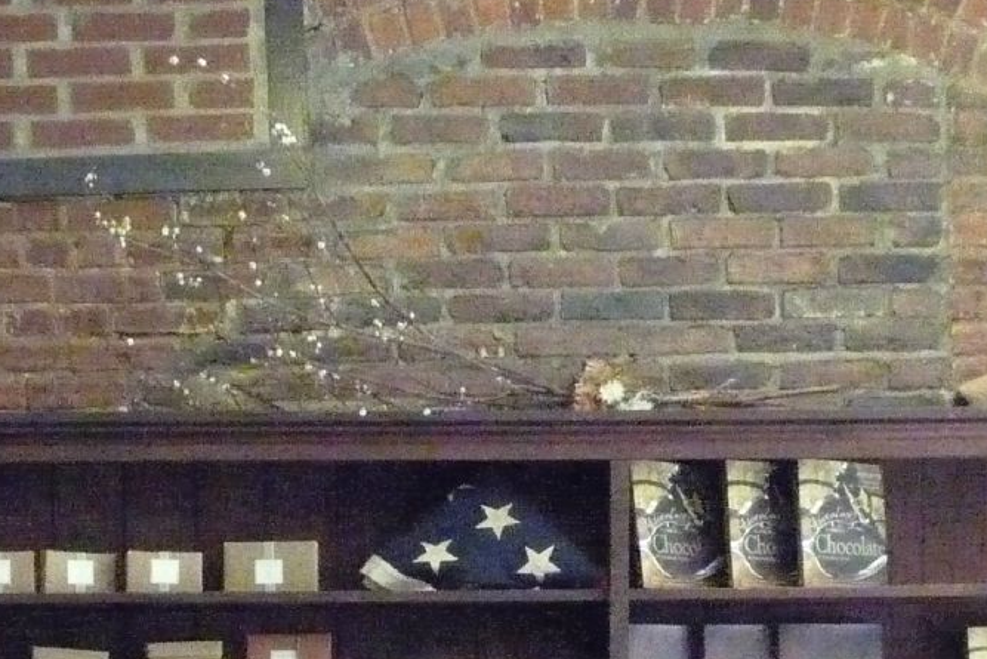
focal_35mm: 115
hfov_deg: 17.7
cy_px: 1068
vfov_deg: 11.3
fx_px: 3153
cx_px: 266
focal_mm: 6.3
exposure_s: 1/100
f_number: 3.8
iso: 1600
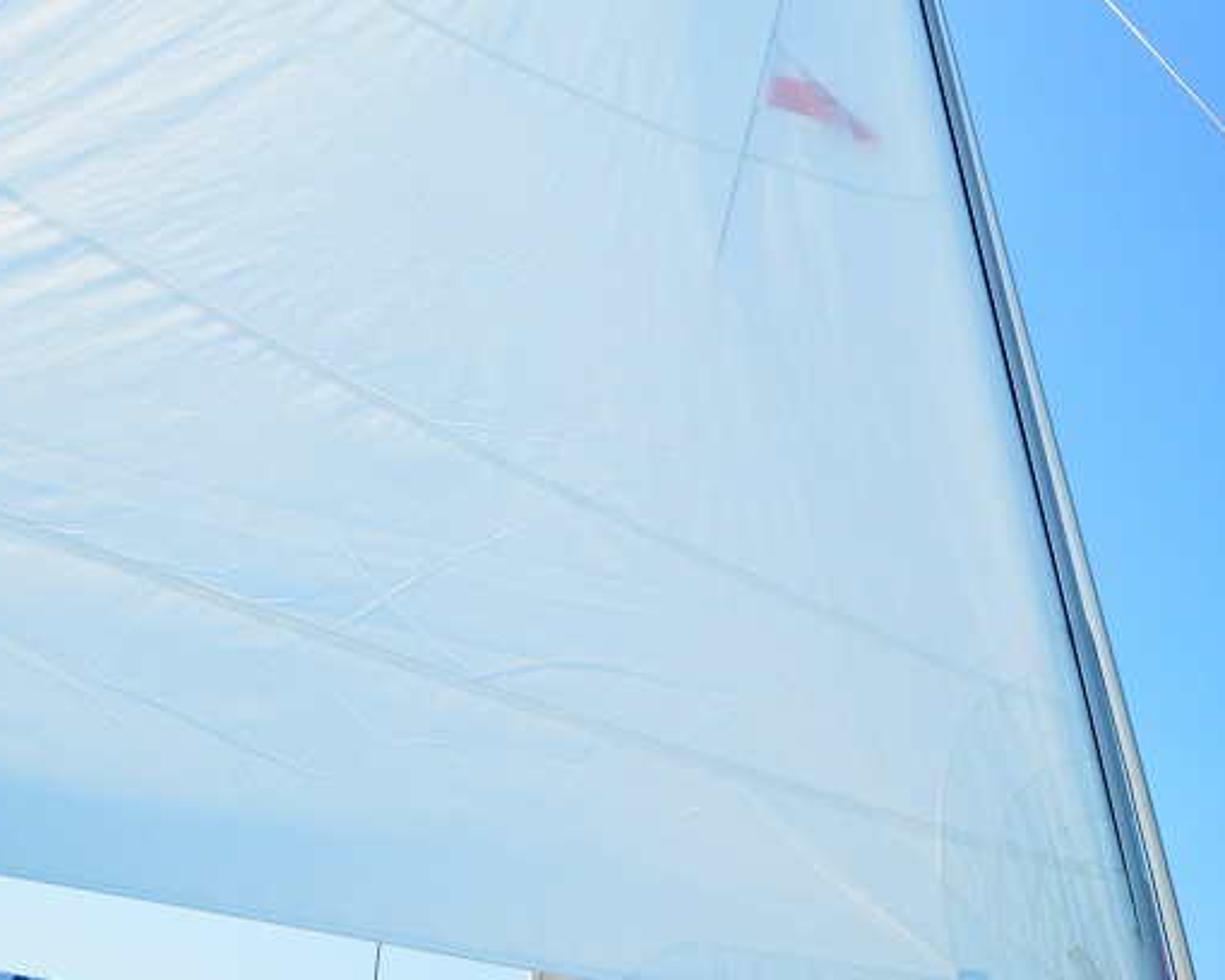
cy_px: 201
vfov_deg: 42.6
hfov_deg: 53.9
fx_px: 1196
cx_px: 494
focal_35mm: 33
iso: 1250
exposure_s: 1/8000
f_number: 4
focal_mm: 12
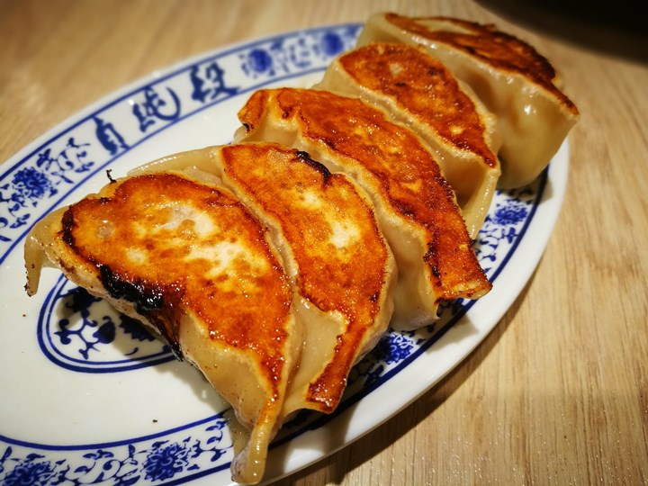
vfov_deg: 51.4
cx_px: 324
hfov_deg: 65.3
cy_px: 243
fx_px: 505
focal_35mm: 27
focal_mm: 4.5
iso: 125
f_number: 4
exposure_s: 1/50
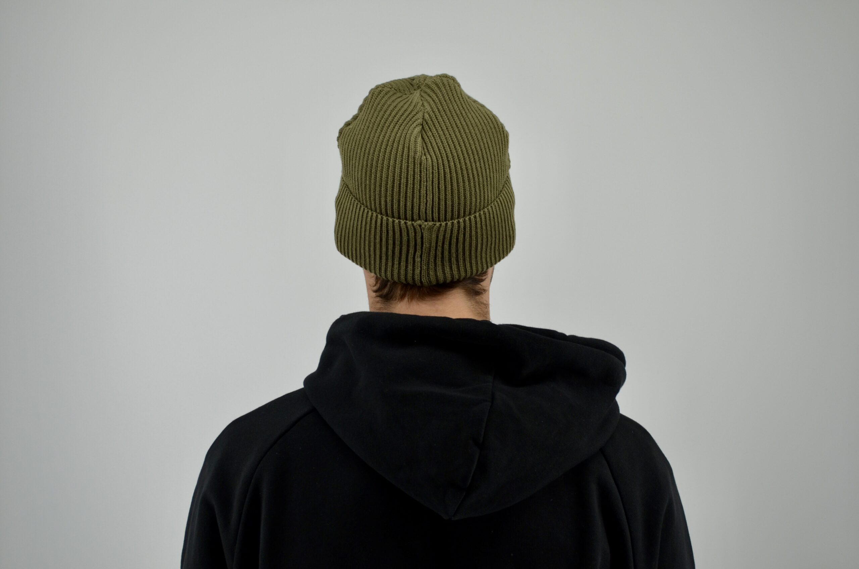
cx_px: 430
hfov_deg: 33.5
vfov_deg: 22.5
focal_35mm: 60
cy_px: 284
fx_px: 1429
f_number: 5.6
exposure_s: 1/125
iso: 400
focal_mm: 40
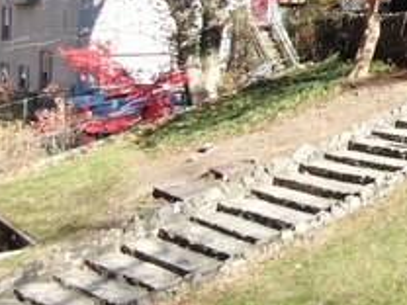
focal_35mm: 74
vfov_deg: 19.2
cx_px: 609
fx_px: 870
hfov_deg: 21.9
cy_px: -22
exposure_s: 1/320
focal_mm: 4.39
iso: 110
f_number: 2.8
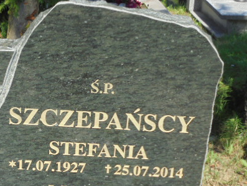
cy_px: 128
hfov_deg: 24.4
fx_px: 564
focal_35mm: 79
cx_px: 58
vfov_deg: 18.6
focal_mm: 8.9
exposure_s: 1/400
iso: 100
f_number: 4.8
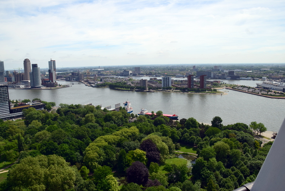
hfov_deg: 67.4
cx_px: 142
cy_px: 96
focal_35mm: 27
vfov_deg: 48.0
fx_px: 214
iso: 125
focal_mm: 18
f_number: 9
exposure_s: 1/160
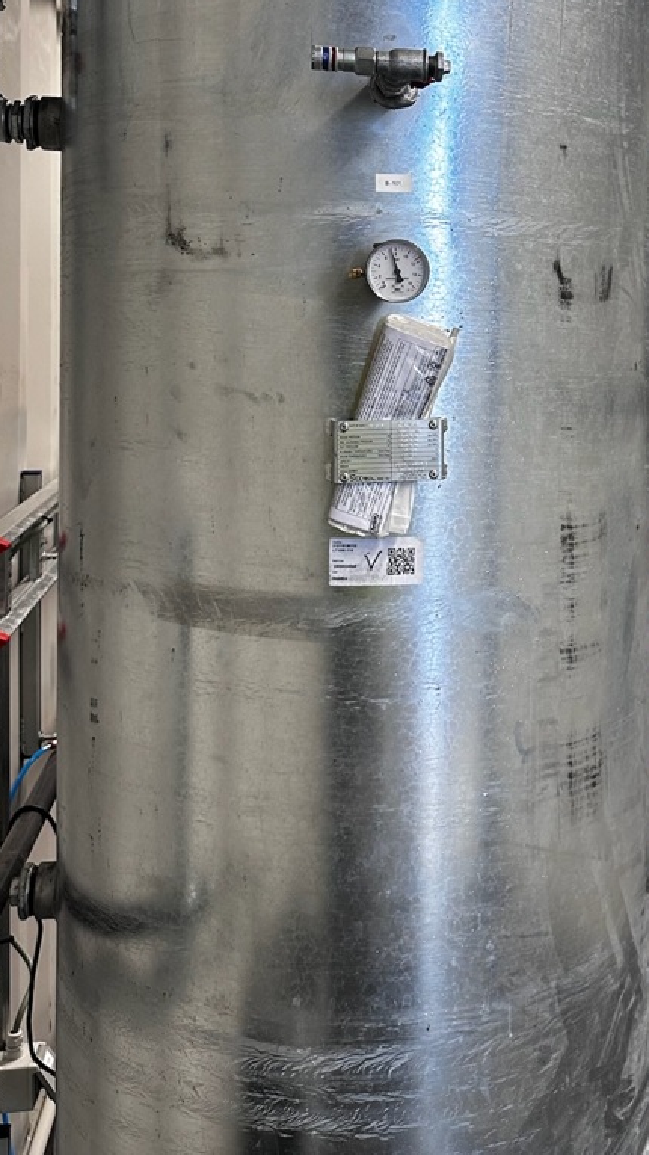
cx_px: 528
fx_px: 1255
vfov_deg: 47.9
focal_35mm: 41
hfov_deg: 28.3
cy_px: 322
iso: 100
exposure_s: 1/100
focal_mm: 6.86
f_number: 1.78
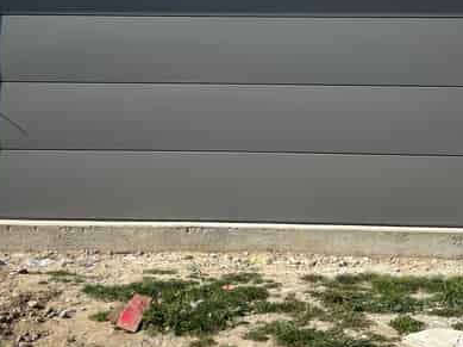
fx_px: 588
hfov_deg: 43.0
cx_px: 230
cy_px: 61
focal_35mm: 44
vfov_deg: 31.8
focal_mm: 5.96
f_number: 1.6
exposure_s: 1/4255
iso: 50
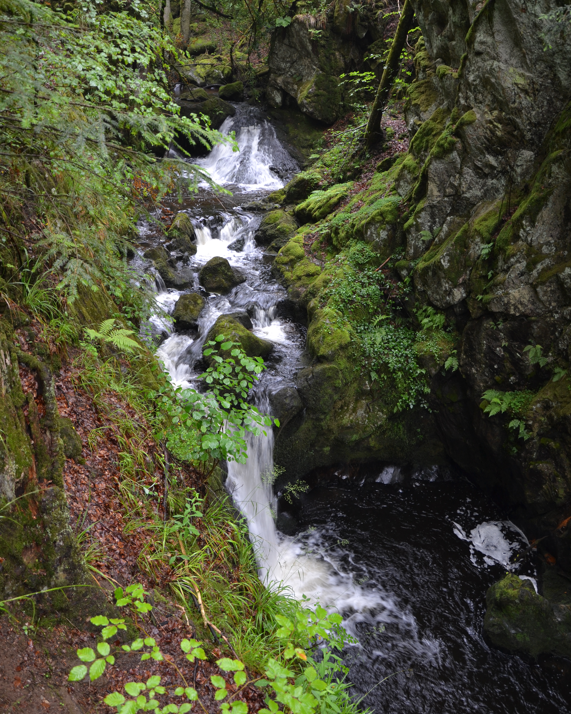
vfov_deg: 56.9
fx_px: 655
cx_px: 281
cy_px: 299
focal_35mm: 31
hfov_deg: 47.1
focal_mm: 18
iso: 200
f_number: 3.5
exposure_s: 1/20
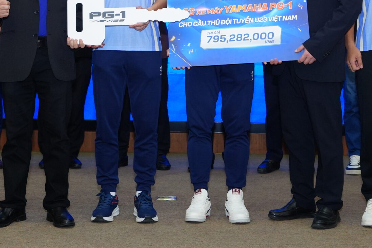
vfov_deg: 15.4
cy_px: -30
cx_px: 173
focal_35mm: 86
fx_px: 889
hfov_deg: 23.6
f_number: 4
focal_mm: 37
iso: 1250
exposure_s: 1/200
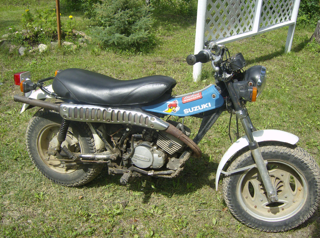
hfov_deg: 51.5
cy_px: 119
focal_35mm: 36
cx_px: 160
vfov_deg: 39.5
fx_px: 332
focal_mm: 6
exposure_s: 1/520
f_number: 4.7
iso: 100
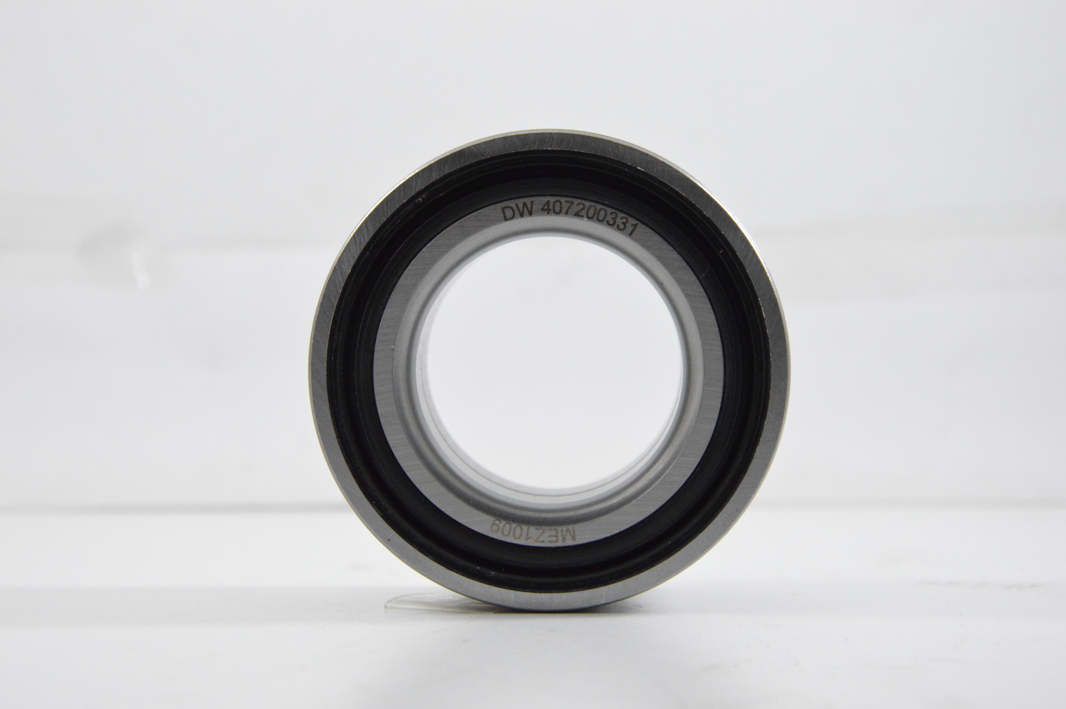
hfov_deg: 18.2
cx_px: 533
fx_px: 3328
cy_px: 354
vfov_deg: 12.2
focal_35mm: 112
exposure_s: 1/100
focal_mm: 75
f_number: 8
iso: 3200
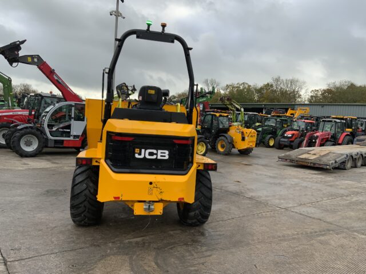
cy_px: 137
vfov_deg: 48.2
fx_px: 307
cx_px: 183
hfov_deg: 61.7
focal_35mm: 29
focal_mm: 3
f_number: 1.8
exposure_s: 1/524
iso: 16
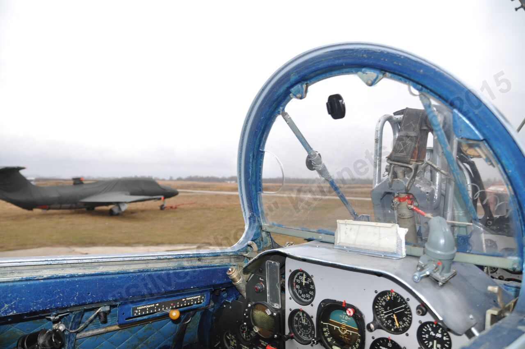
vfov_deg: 50.3
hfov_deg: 70.5
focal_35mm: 26
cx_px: 262
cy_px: 174
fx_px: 371
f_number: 4
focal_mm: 17
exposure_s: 1/125
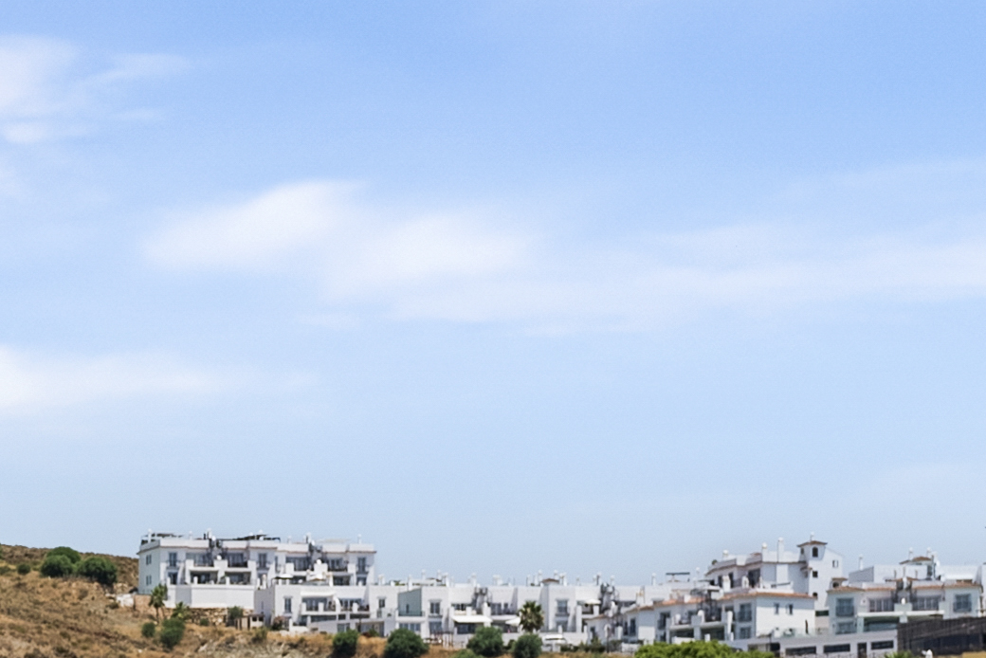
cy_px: 1092
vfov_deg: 8.8
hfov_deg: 12.6
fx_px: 4137
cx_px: -673
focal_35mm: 151
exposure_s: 1/1000
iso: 100
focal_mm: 37
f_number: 4.5
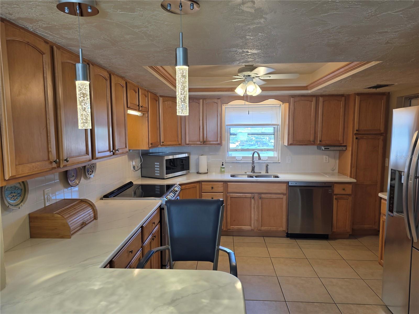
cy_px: 157
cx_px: 210
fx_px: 278
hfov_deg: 73.9
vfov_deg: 58.9
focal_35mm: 23
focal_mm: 6.25
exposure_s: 1/120
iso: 64
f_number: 1.7
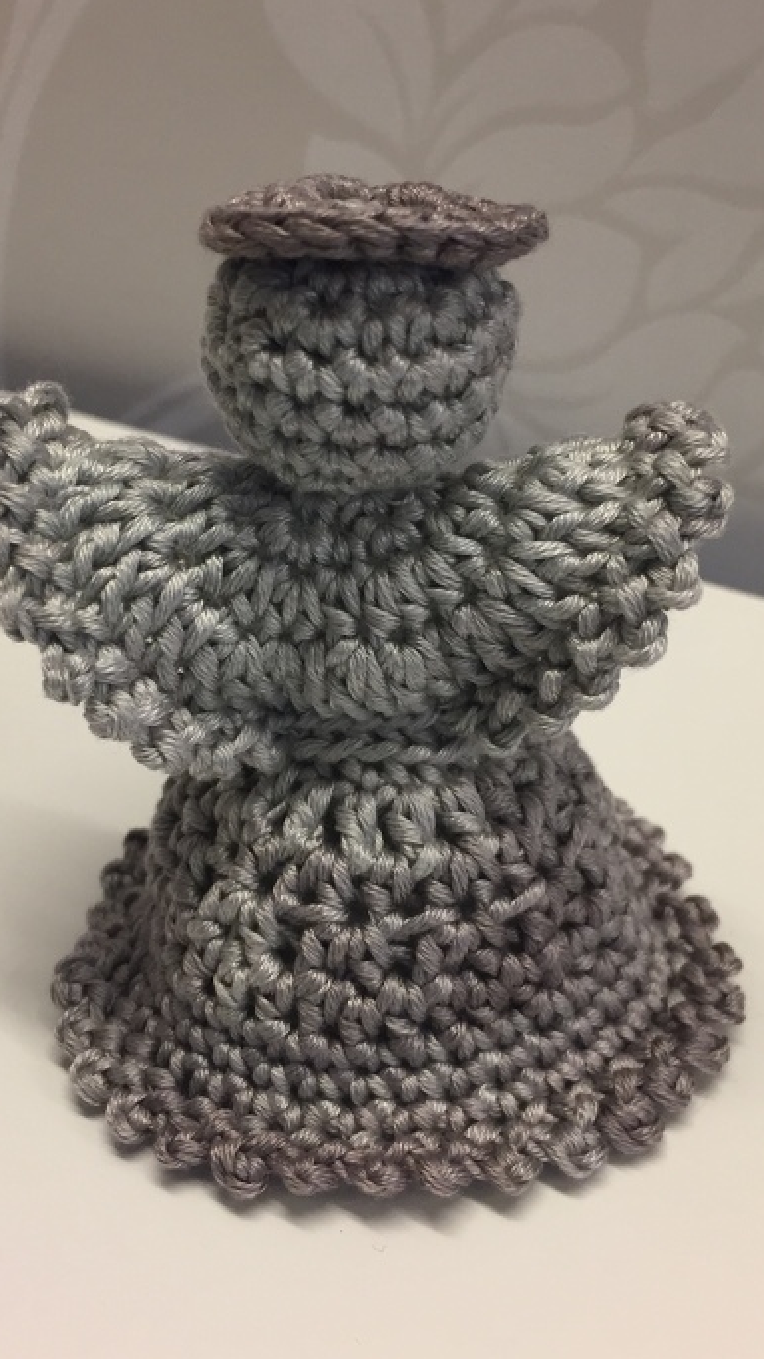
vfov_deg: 54.0
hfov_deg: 32.0
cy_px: 629
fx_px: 1333
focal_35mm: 37
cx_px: 396
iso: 64
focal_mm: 4.15
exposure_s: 1/33
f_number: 2.2
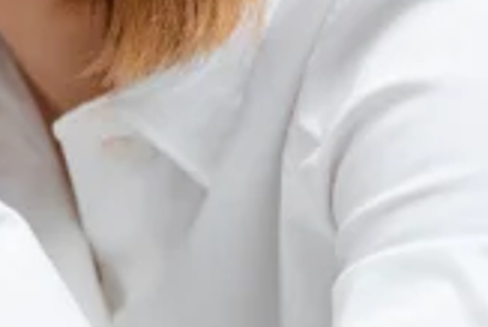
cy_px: 164
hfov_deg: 8.8
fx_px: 2985
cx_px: -533
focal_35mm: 220
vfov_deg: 6.3
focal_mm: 35
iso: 640
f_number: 2
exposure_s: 1/320
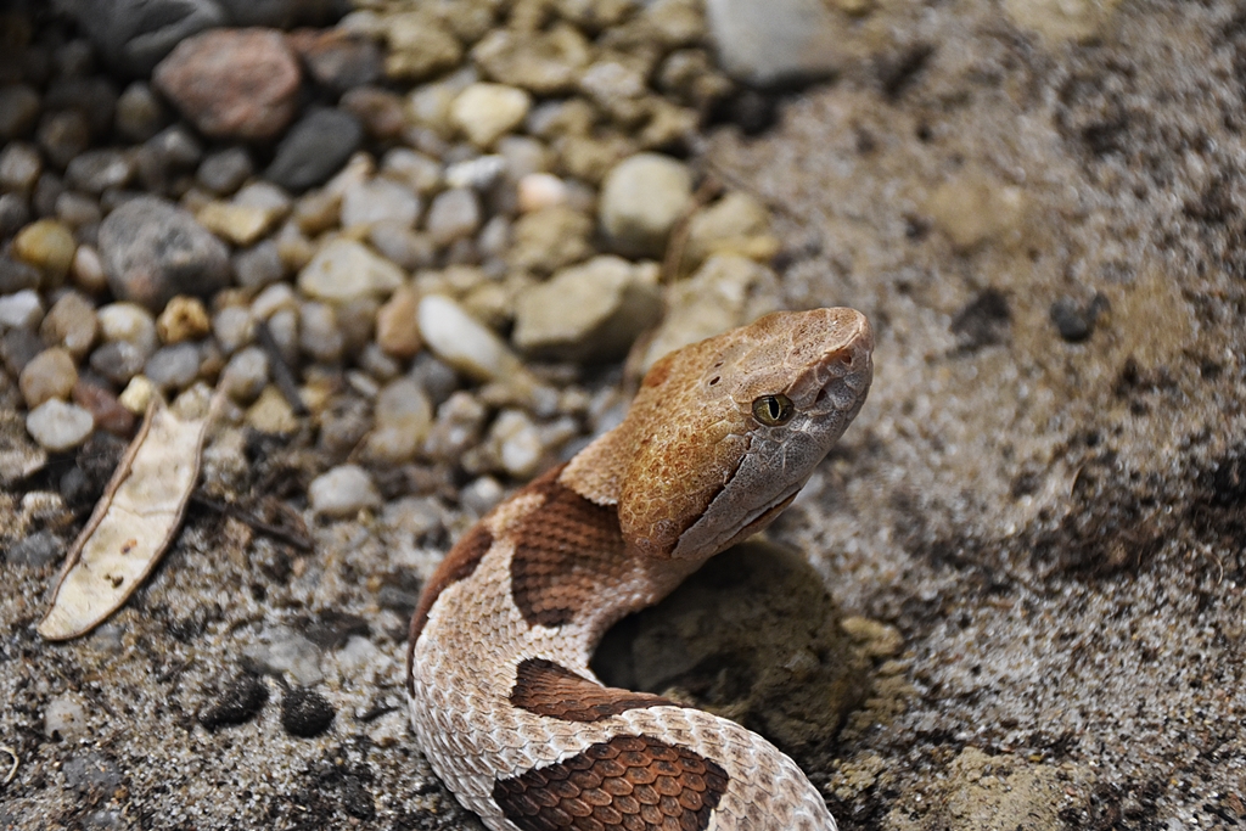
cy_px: 416
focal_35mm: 99
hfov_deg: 20.6
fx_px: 3427
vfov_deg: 13.8
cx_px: 623
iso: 1600
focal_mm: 66
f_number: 5
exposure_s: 1/125
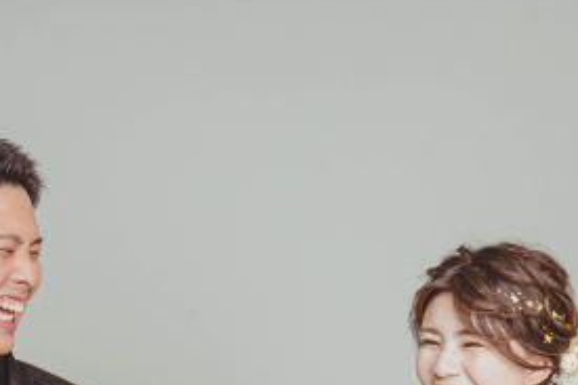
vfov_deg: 13.2
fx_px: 1637
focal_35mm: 102
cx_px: 202
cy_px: 399
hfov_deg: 20.0
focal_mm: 35
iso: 640
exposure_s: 1/125
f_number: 14
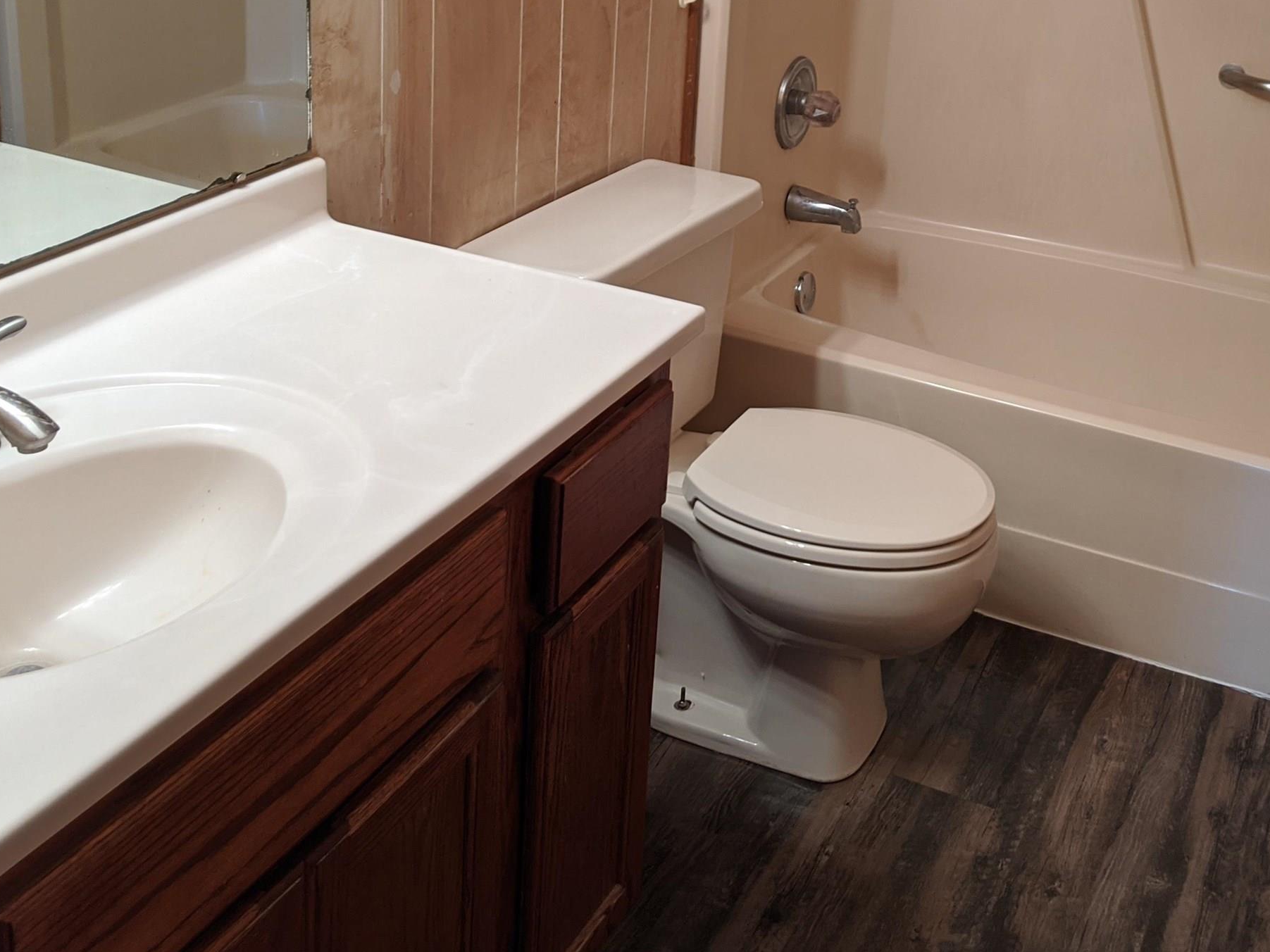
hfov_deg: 41.1
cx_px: 745
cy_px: 165
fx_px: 1688
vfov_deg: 30.6
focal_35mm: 46
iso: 84
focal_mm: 4.44
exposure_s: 1/24
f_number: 1.8
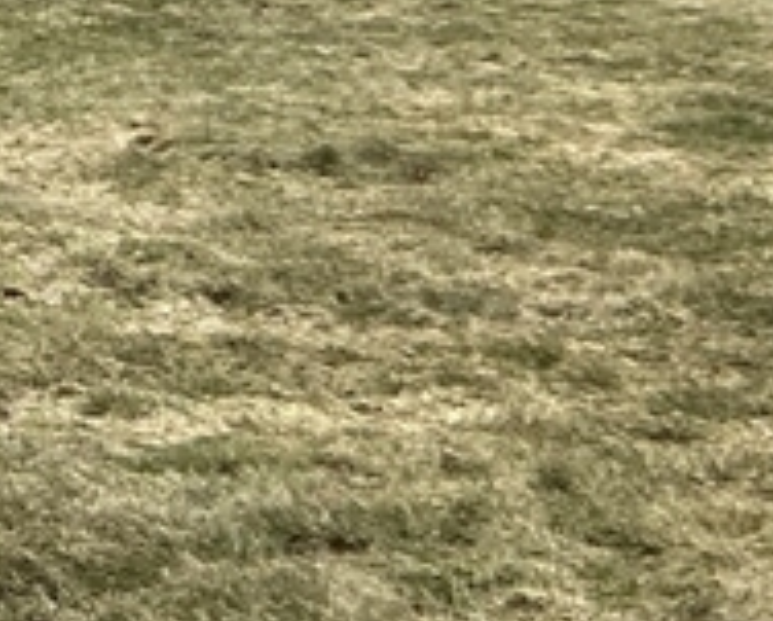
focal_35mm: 154
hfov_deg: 11.0
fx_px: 3529
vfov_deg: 9.8
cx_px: -909
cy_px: -300
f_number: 1.8
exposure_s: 1/586
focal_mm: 3
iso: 25
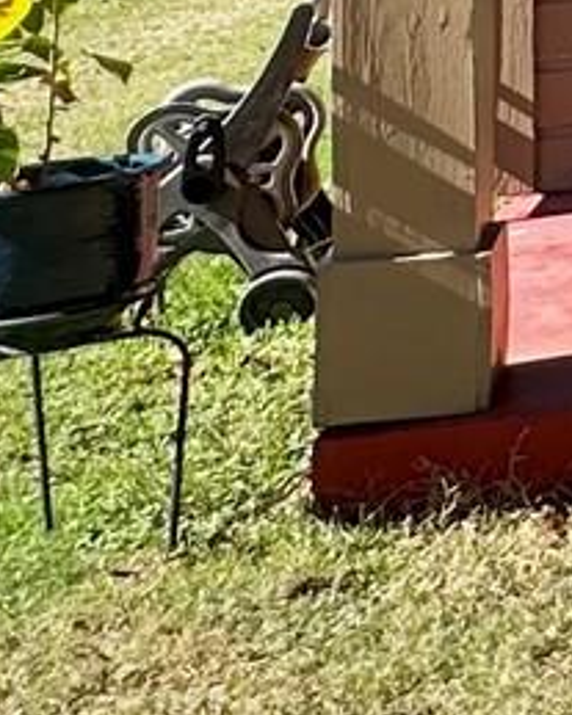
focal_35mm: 108
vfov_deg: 16.5
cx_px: 1824
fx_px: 2287
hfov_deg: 9.9
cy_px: -295
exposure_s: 1/413
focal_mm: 2.22
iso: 40
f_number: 2.2
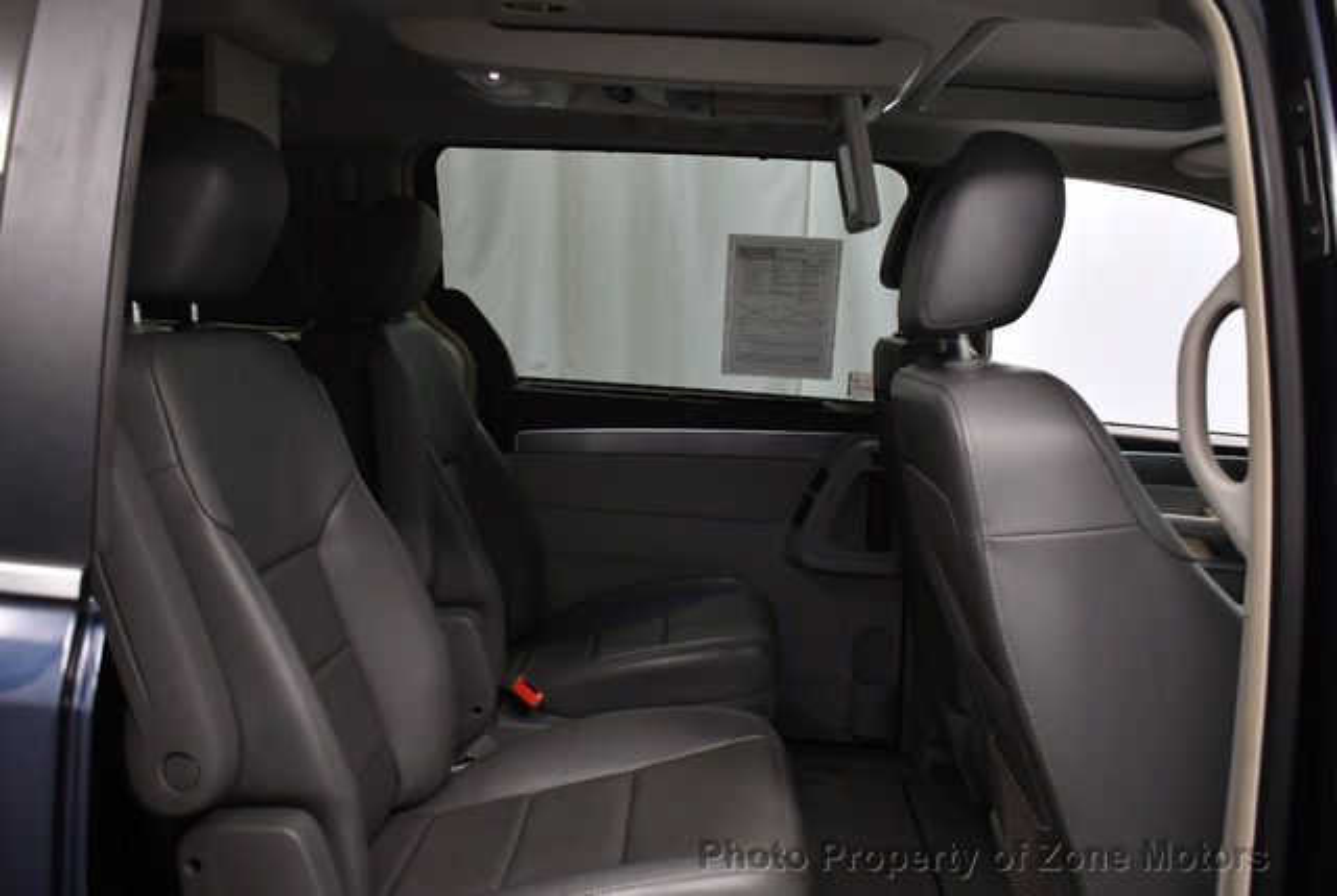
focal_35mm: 36
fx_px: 1339
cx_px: 668
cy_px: 448
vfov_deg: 37.0
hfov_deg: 53.1
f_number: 3.5
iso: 800
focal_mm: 18
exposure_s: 1/125
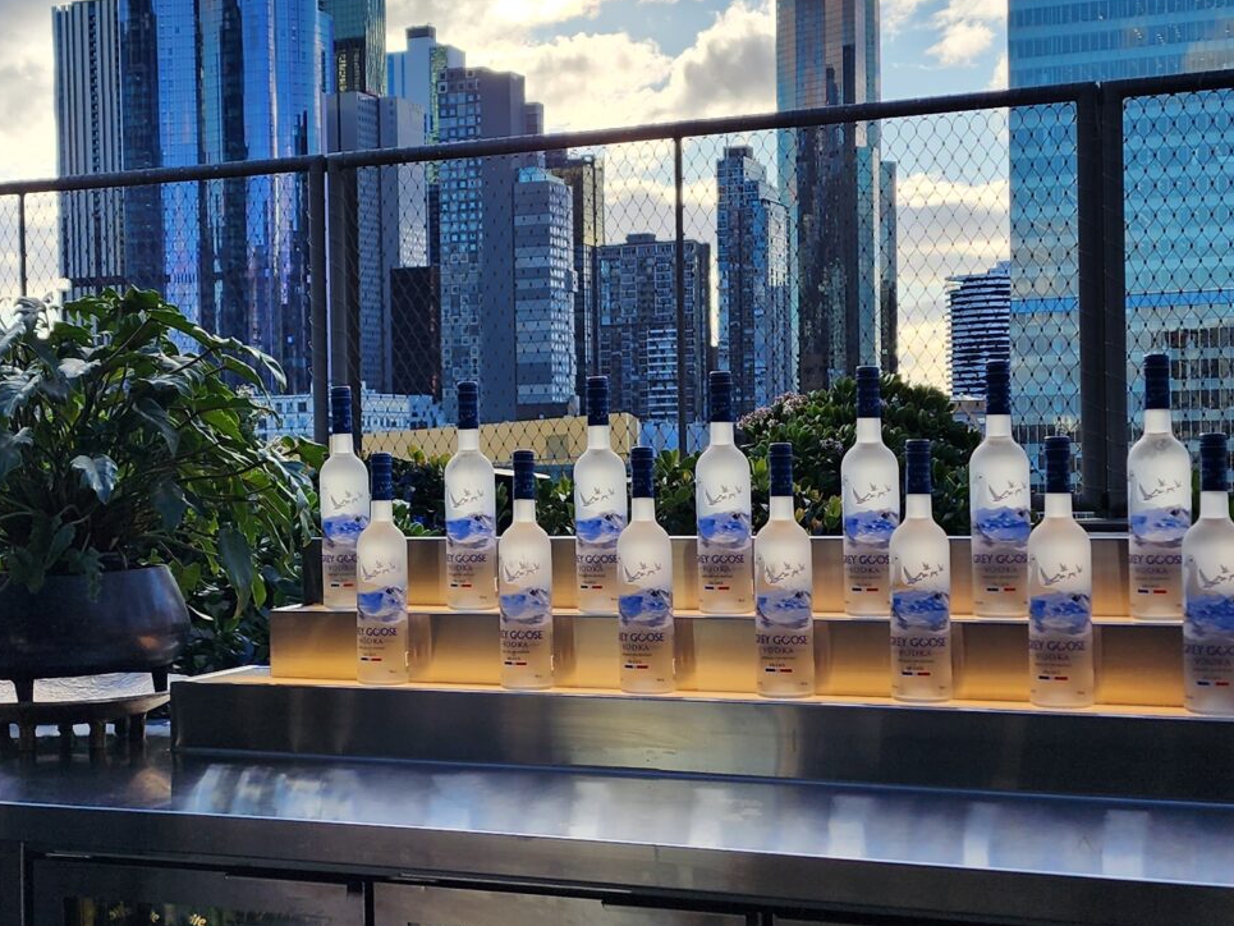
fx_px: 2175
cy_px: 451
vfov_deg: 24.0
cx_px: 335
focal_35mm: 61
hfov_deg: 31.2
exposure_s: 1/734
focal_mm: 6.4
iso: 12
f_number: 1.8
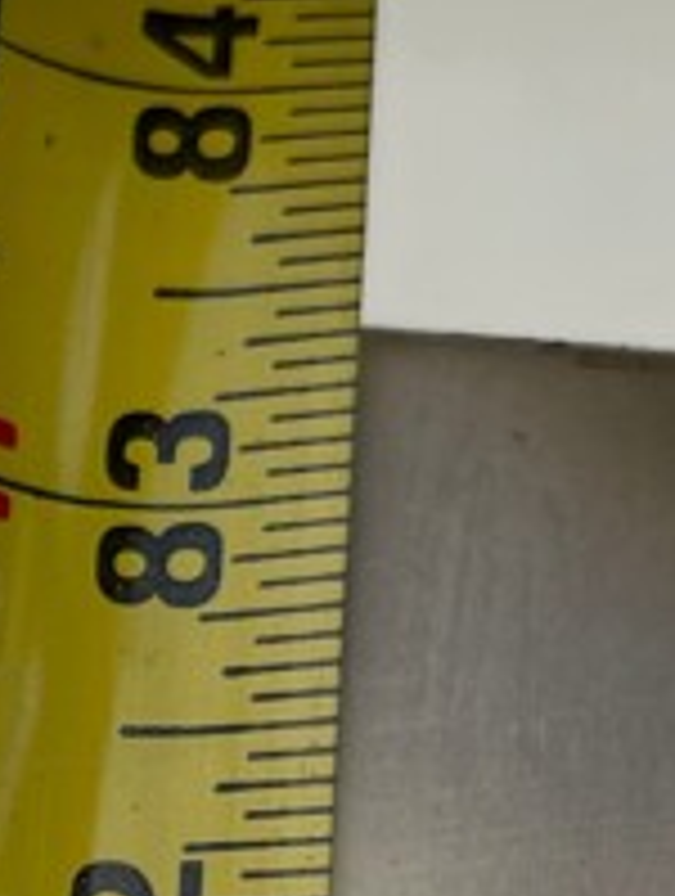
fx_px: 2747
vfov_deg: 18.3
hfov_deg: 13.3
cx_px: -310
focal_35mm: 106
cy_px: 781
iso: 32
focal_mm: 5.1
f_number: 1.6
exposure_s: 1/2857
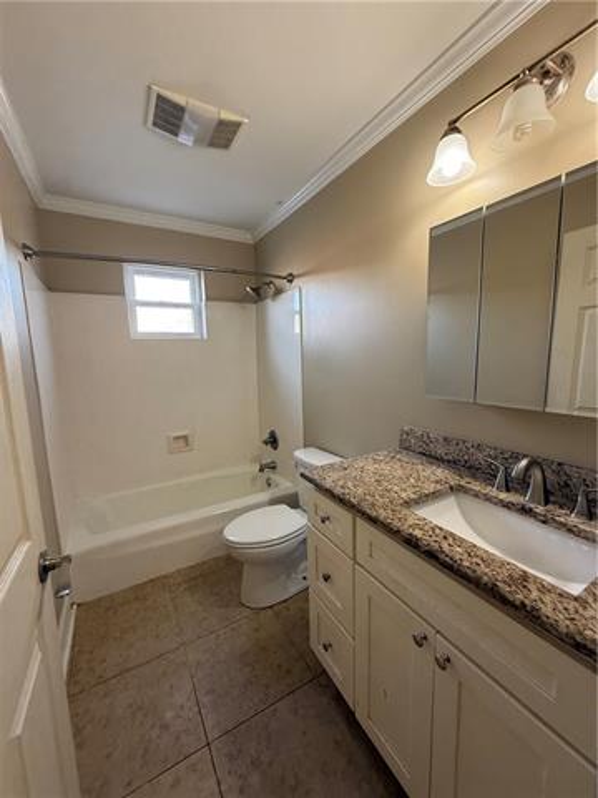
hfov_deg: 85.7
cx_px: 299
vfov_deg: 102.1
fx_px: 322
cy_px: 399
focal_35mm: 14
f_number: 2.2
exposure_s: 1/60
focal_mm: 2.22
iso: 200
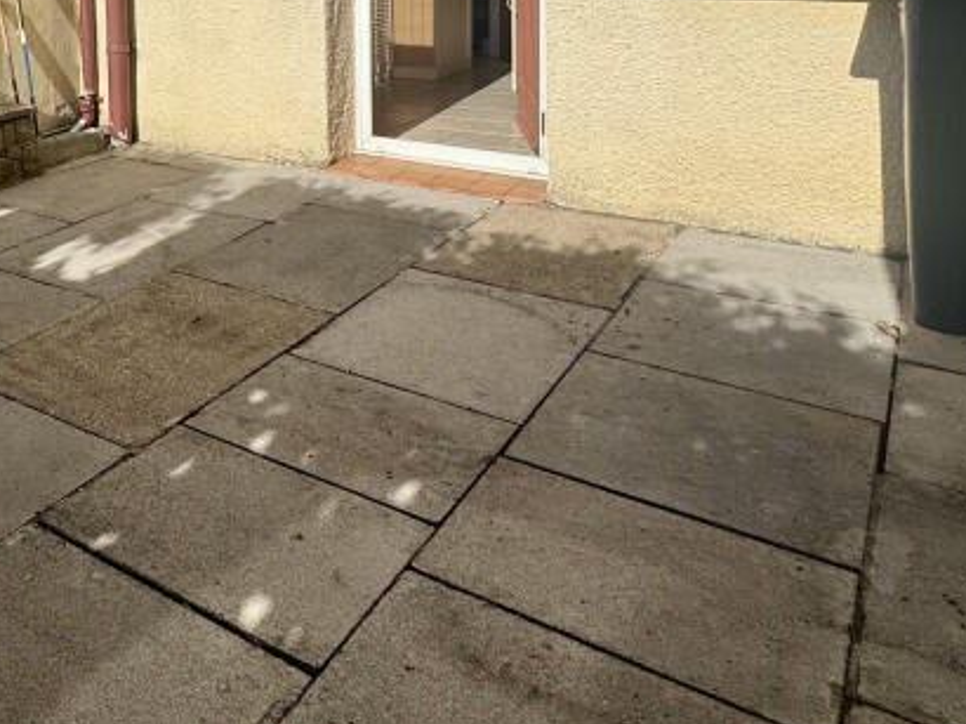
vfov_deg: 36.5
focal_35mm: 35
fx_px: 976
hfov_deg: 47.8
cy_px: 0
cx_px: 113
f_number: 2.2
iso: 50
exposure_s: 1/4132
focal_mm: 2.22
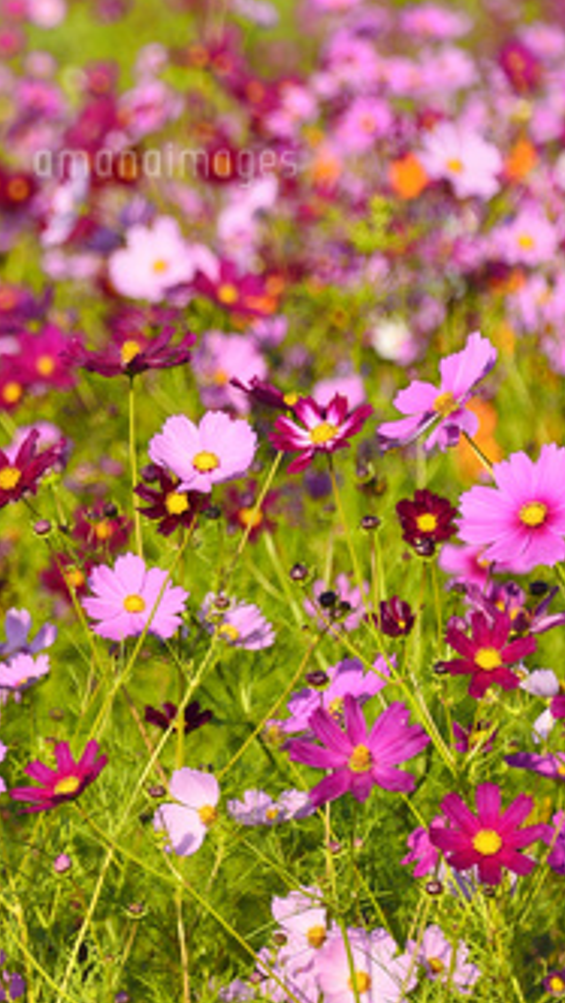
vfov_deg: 7.9
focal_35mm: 273
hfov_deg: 4.4
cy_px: 625
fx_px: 7264
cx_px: -233
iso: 200
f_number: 5.6
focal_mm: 135
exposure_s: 1/800
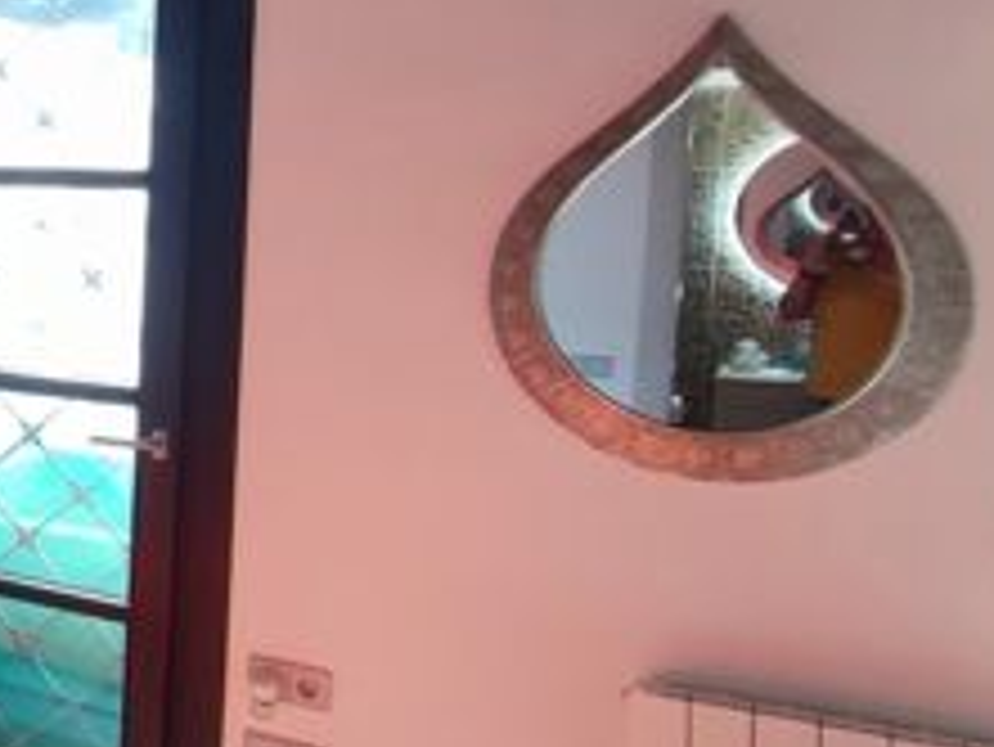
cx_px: -528
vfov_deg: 28.4
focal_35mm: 51
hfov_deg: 26.3
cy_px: 236
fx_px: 1465
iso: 126
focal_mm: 1.65
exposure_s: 1/50
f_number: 2.2
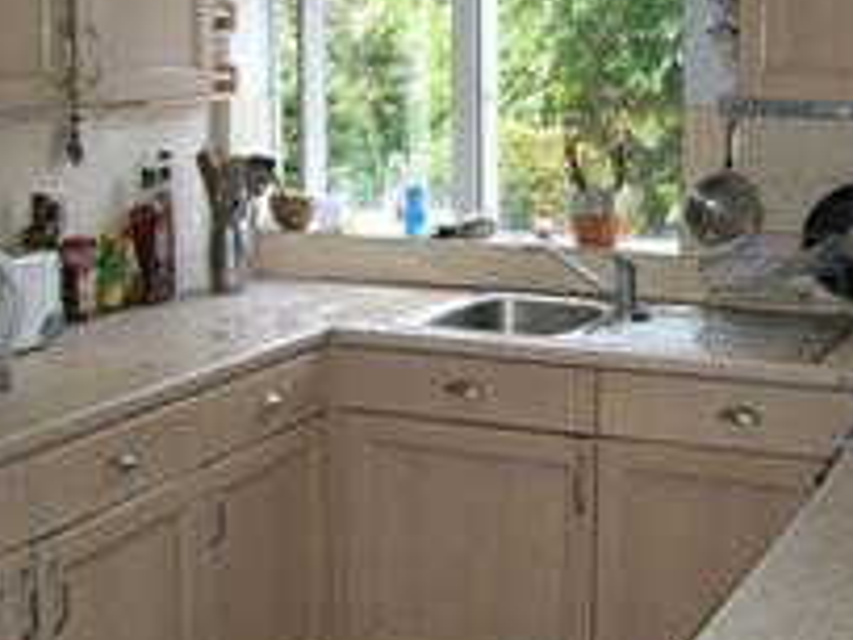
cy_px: 245
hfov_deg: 29.6
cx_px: 558
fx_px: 1602
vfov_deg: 22.5
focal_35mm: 65
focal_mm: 6.2
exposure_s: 1/60
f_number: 2.7
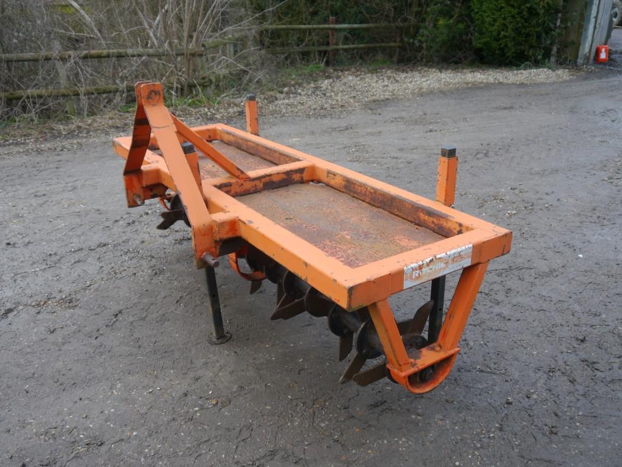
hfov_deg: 55.3
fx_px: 593
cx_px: 308
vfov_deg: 43.0
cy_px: 238
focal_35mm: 33
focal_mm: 16
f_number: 3.8
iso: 250
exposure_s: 1/60
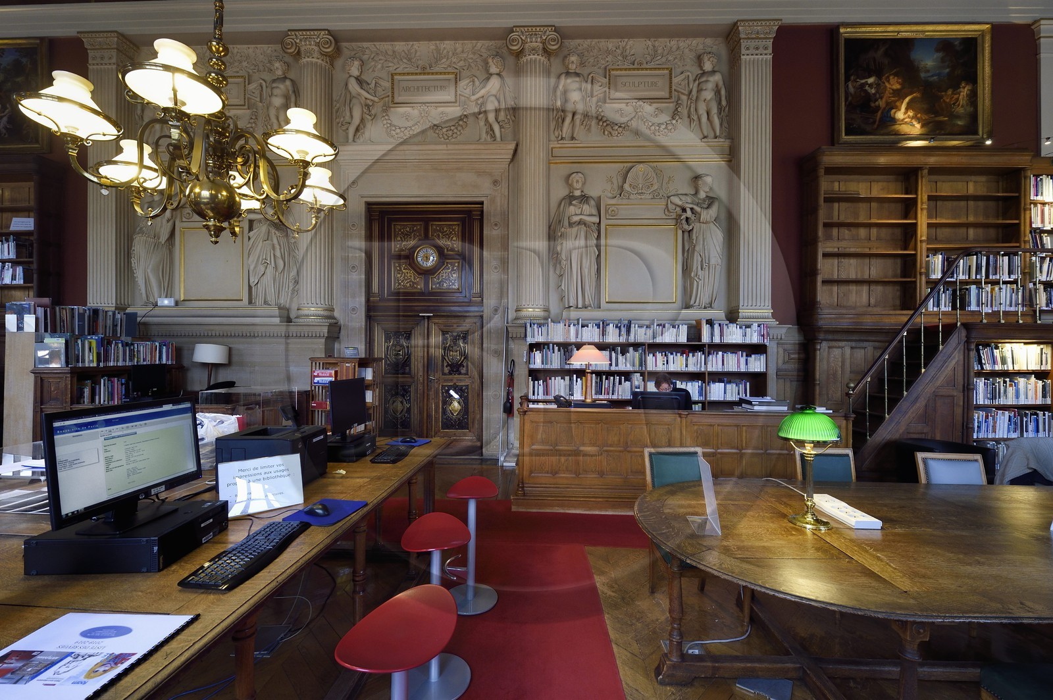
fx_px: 438
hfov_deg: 100.4
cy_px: 350
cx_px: 526
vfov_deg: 77.2
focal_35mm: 15
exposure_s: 1/15
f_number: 10
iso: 800
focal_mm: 15
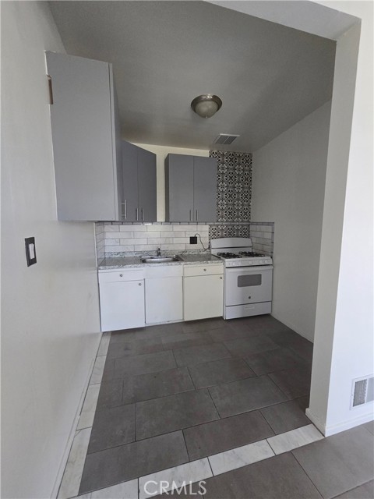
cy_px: 250
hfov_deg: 89.9
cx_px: 187
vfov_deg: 106.2
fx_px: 187
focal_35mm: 13
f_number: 2.2
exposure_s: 1/60
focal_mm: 2.2
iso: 400
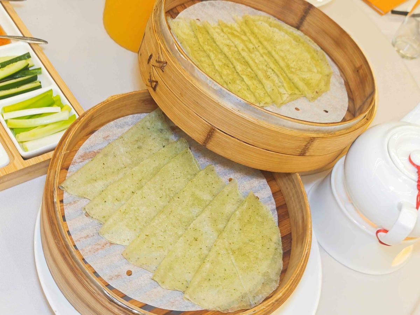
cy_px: 158
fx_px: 558
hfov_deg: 41.2
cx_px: 210
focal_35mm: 46
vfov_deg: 31.5
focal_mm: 8.72
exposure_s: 1/60
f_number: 2.8
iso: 294
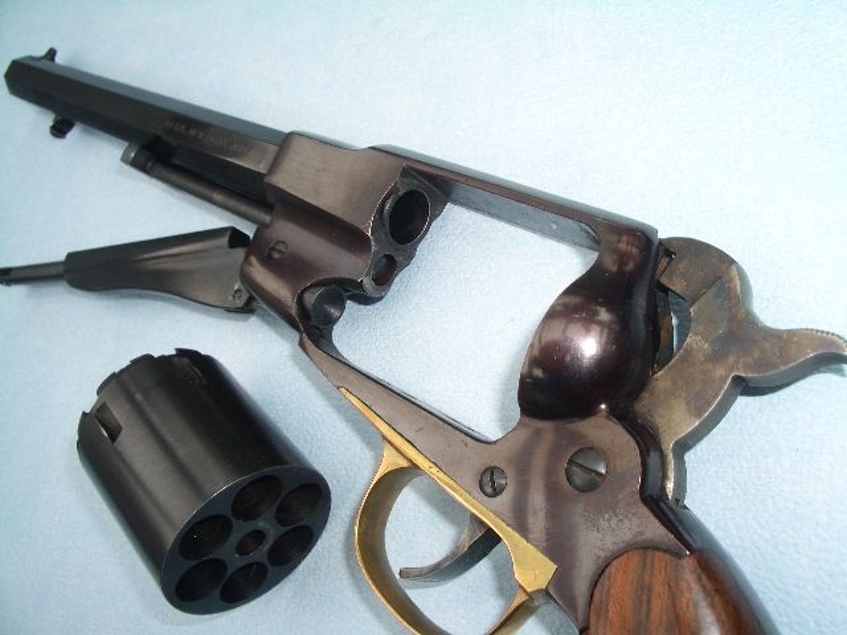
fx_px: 856
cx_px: 424
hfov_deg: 52.6
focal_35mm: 35
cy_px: 318
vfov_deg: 40.7
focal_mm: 5.8
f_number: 4.3
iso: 80
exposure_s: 1/25
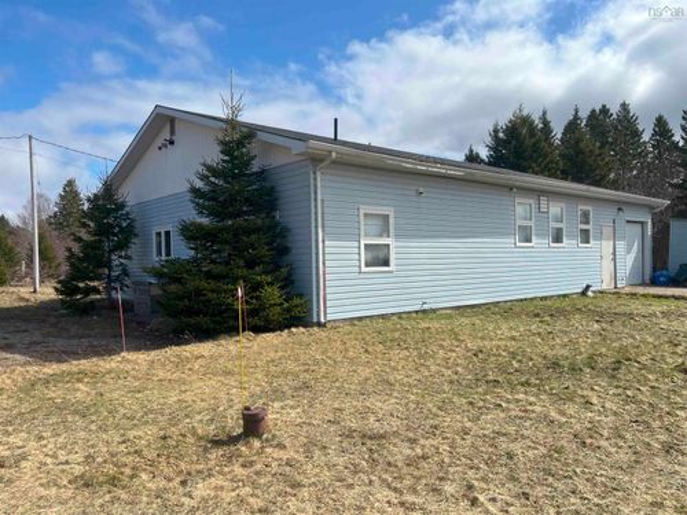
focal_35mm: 26
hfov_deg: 67.3
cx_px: 344
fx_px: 516
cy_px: 258
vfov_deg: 53.1
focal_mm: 5.1
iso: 50
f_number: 1.6
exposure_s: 1/4854
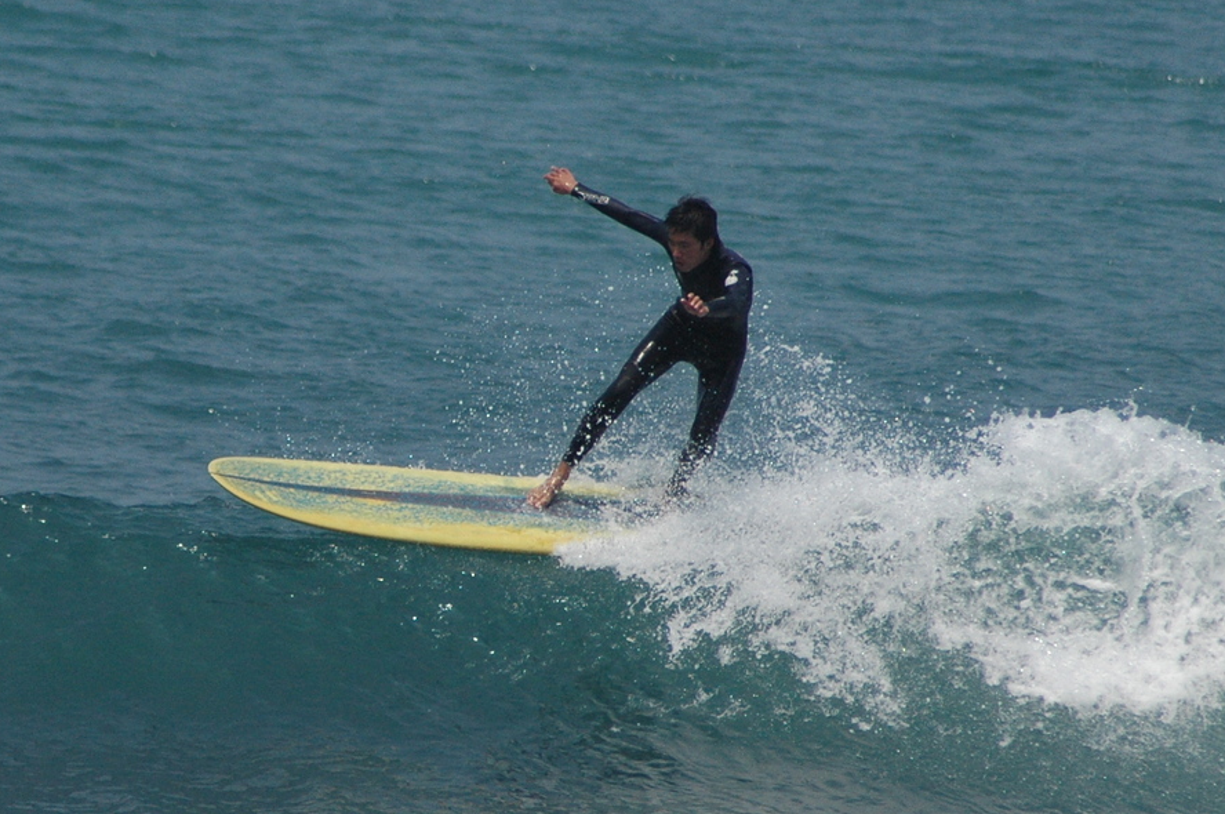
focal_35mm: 811
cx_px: 195
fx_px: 27566
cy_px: 488
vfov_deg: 1.7
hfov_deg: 2.5
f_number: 6.3
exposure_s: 1/2500
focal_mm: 300
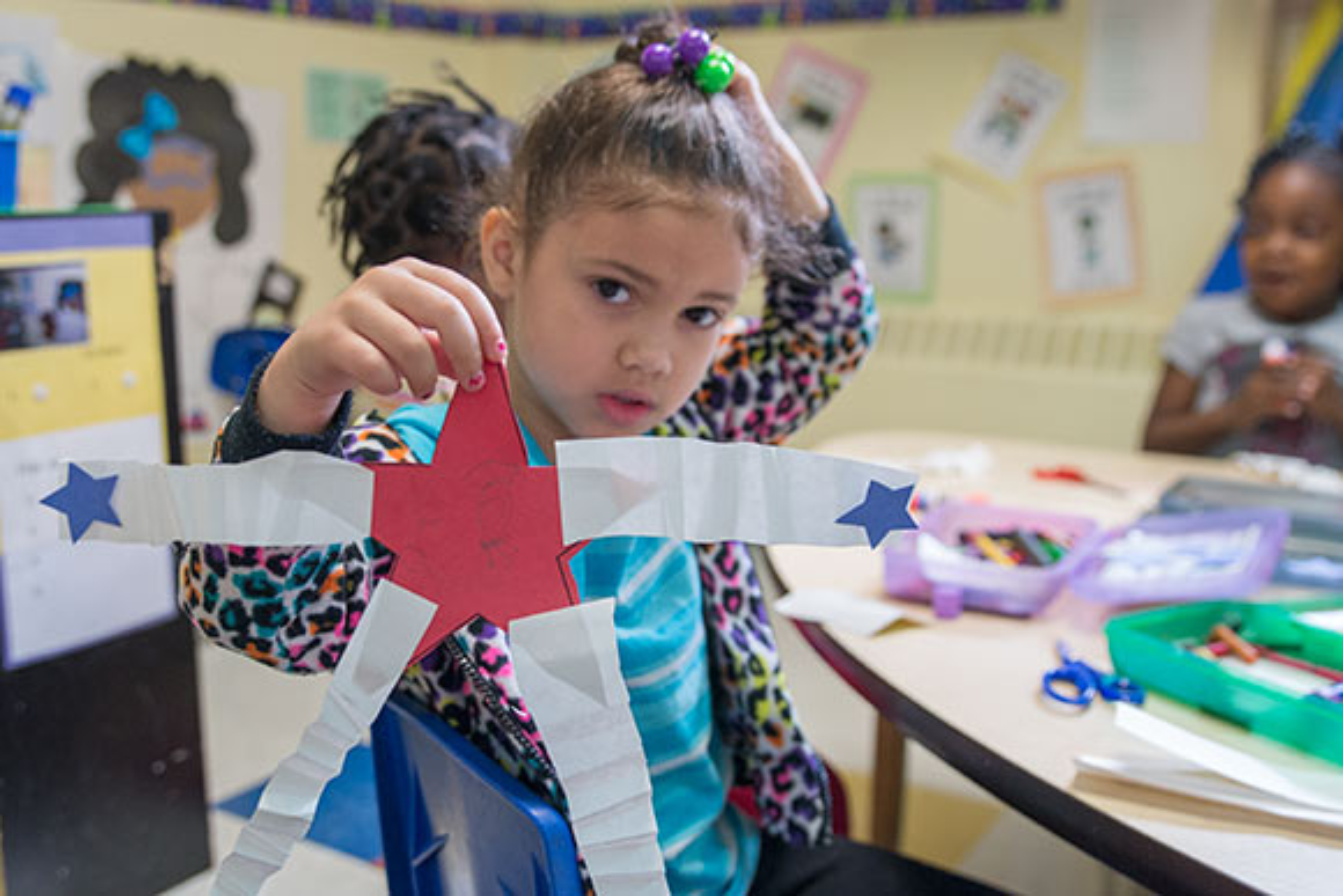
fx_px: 1119
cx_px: 672
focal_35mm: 30
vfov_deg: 43.6
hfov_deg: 61.9
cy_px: 448
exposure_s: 1/180
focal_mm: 30
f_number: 3.3
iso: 1250
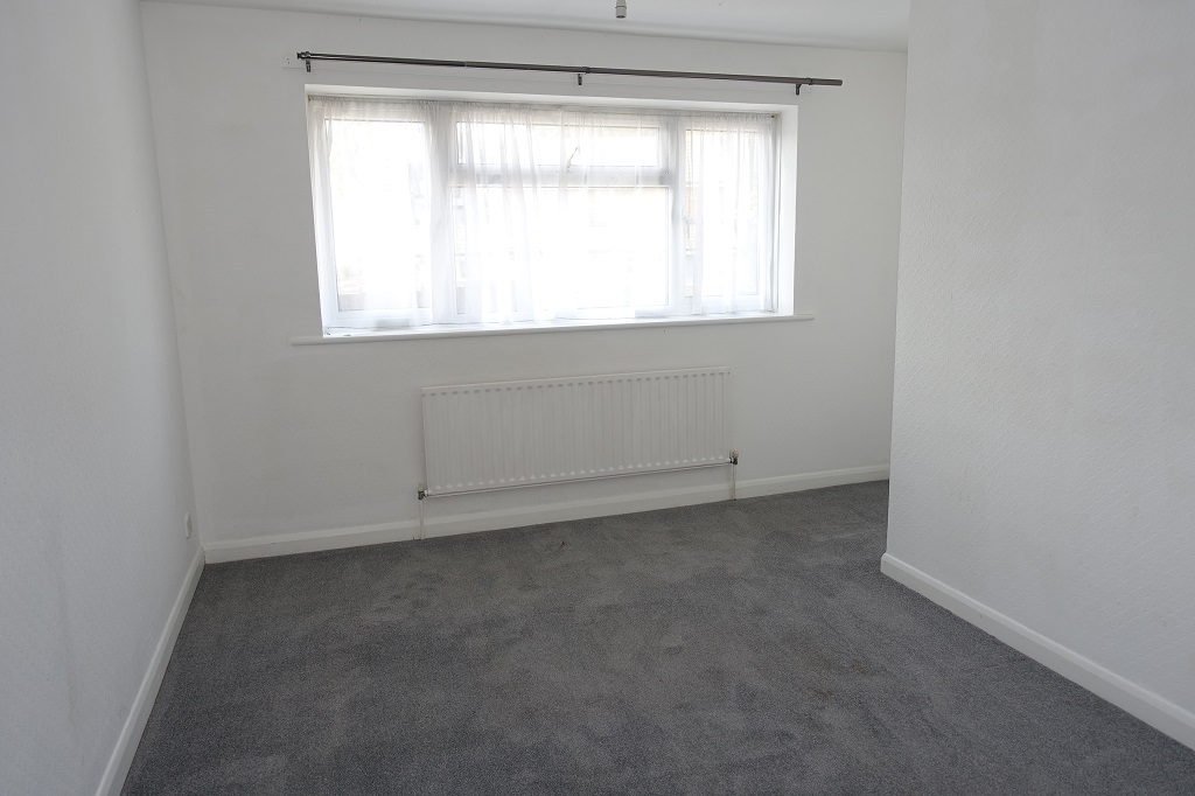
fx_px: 796
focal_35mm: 24
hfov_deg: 73.8
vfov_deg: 53.1
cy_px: 398
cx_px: 598
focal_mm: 8.8
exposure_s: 1/80
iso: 125
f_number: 2.8
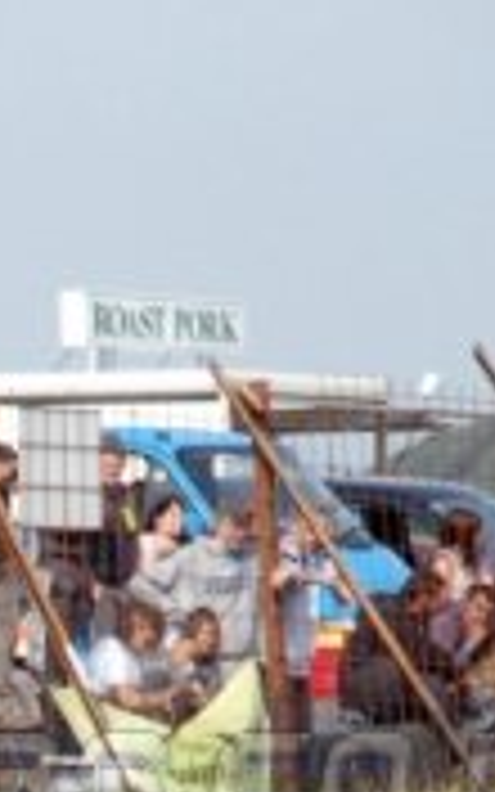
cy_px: 792
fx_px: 11393
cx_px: -549
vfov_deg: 4.0
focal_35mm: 528
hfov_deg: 2.5
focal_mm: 95
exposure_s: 1/1000
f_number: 5.6
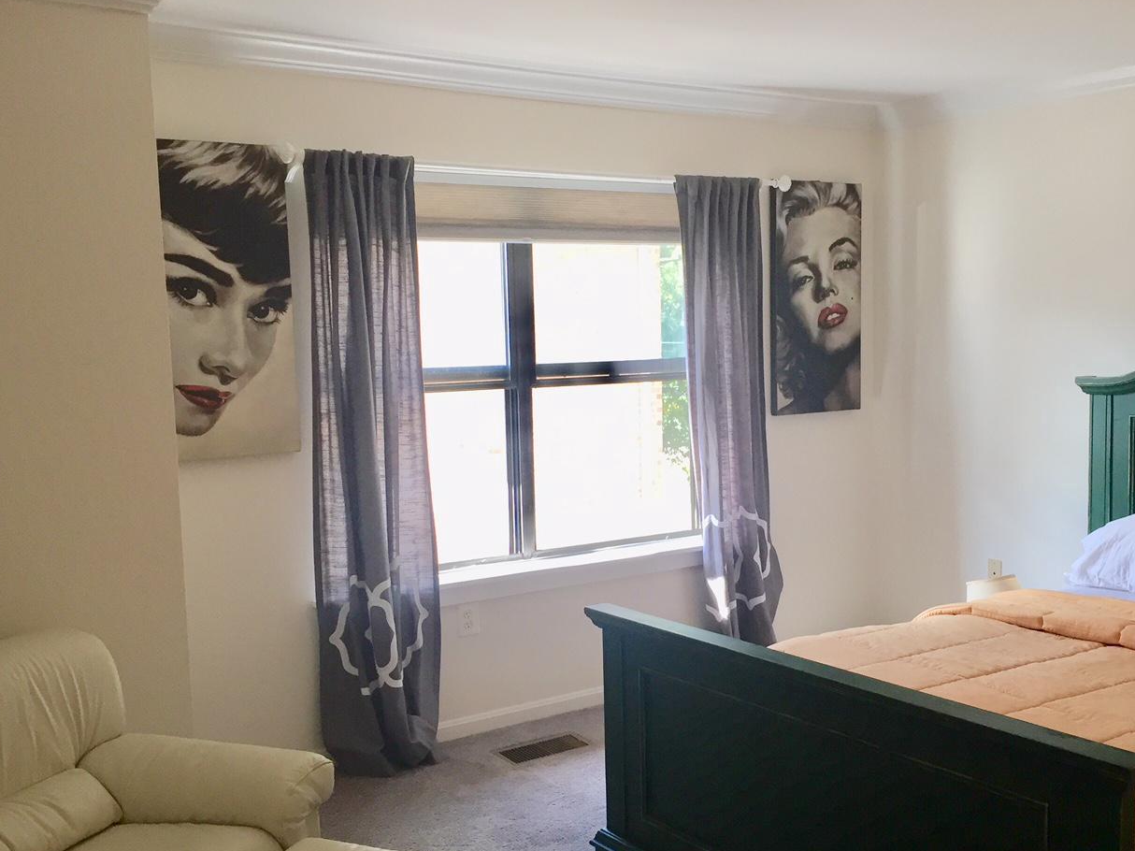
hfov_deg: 47.7
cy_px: 472
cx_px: 658
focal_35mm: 39
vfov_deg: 36.8
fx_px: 1278
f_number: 2.2
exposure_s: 1/40
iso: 32
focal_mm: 4.15
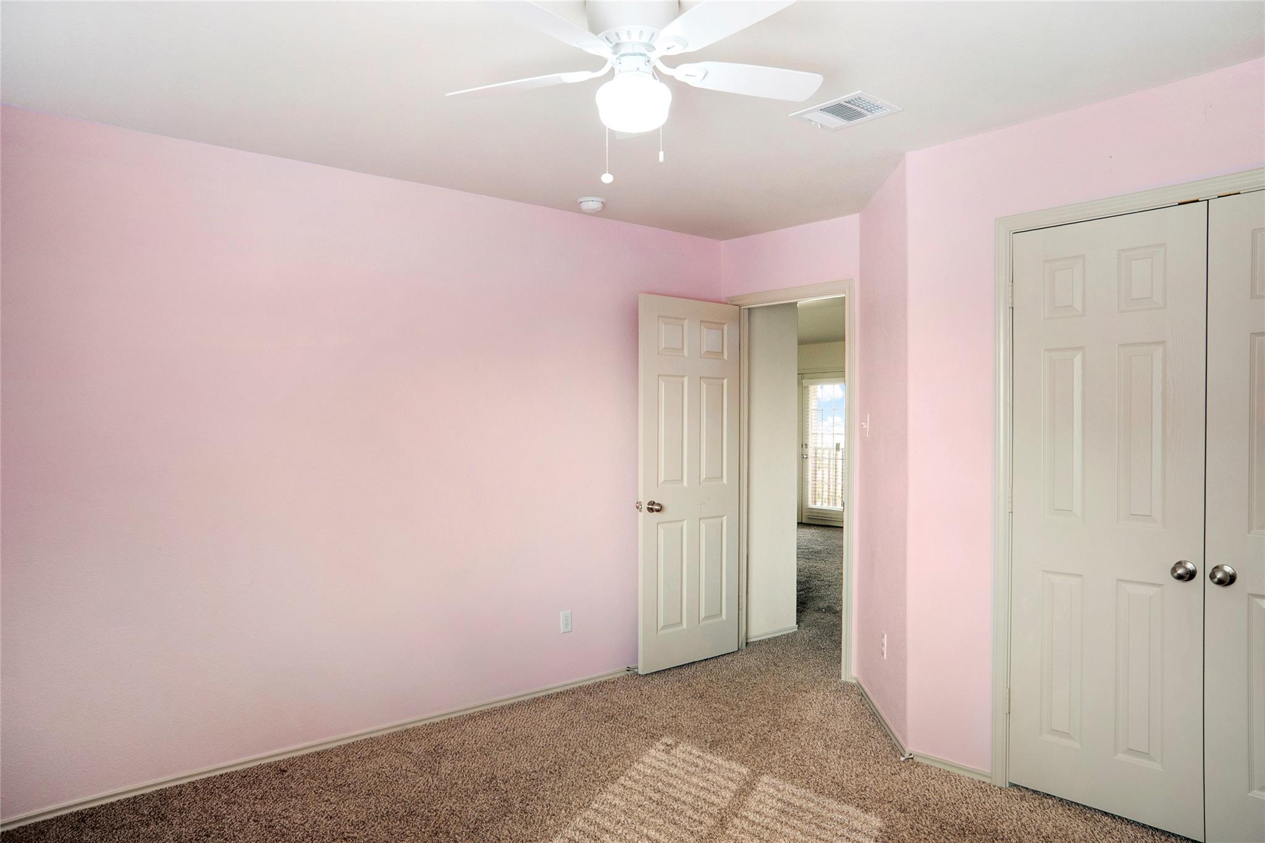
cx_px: 632
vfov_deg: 57.2
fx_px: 773
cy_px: 422
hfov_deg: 78.6
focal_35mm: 22
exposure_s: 1/40
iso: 400
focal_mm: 15
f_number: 5.6
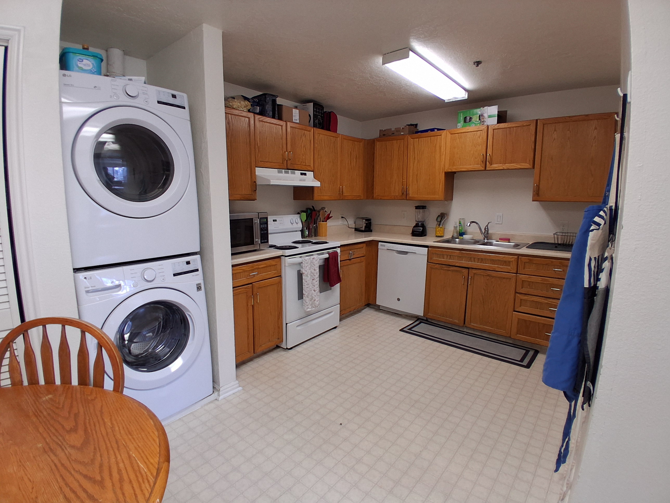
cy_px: 252
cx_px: 335
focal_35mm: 17
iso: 160
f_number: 2.2
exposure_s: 1/60
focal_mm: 1.4
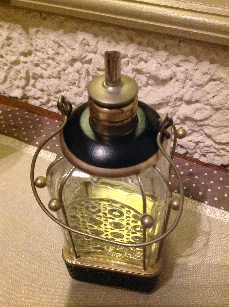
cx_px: 114
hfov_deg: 40.6
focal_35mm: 35
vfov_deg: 52.7
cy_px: 154
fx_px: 310
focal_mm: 4.28
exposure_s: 1/17
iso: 800
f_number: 2.4
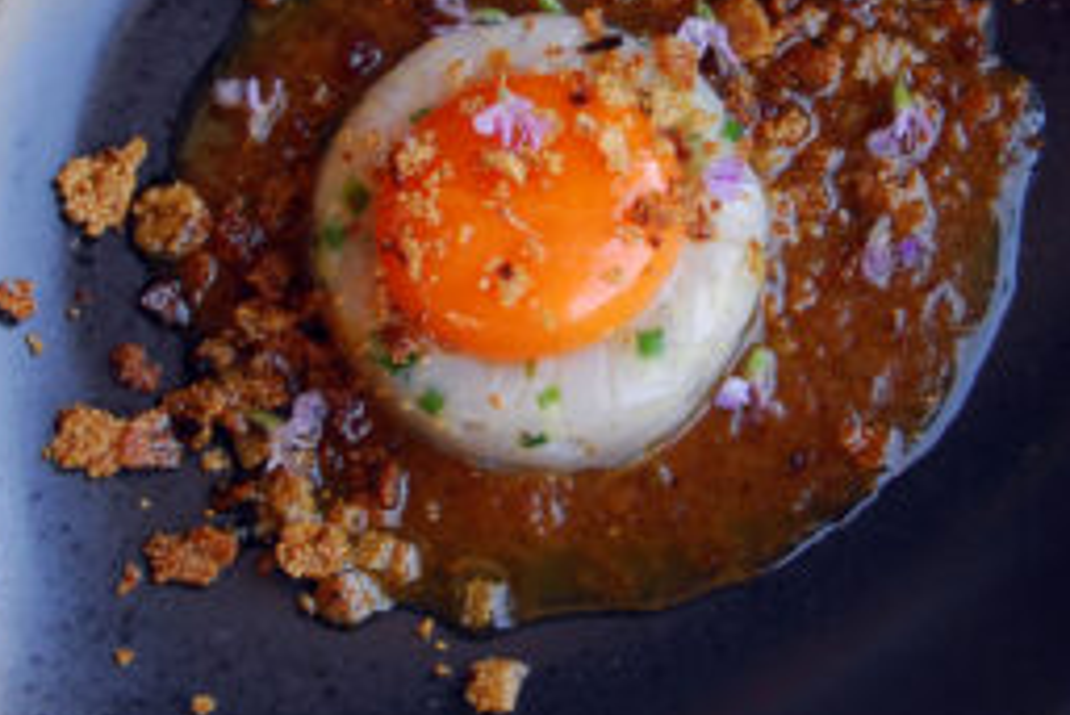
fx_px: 5293
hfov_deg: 11.5
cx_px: 539
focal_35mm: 178
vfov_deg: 7.7
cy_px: 188
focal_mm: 38
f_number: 4.5
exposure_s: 1/30
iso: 200
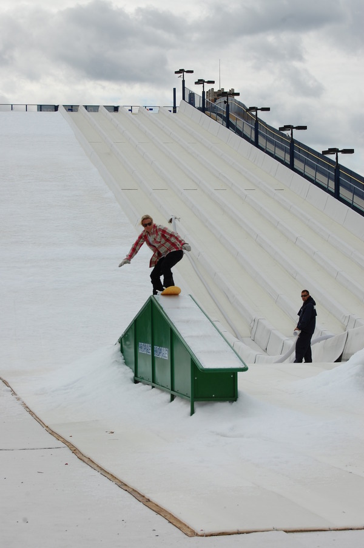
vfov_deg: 24.6
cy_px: 274
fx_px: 1253
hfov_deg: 16.5
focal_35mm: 82
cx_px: 182
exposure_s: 1/400
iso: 200
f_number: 10
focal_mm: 55
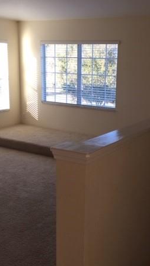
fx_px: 318
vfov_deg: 45.4
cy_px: 137
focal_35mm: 45
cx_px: 94
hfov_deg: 26.5
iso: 32
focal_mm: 4.15
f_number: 2.2
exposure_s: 1/60
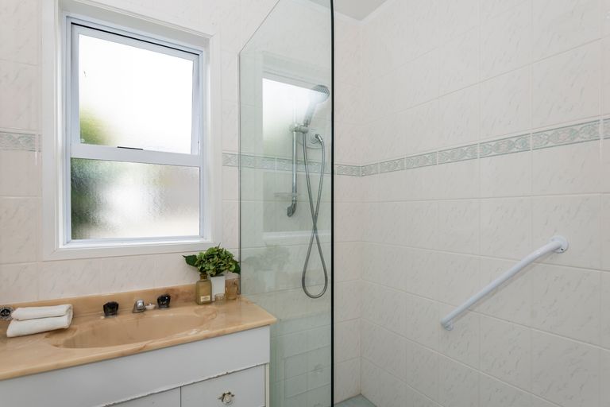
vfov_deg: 67.4
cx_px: 305
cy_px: 204
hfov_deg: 90.0
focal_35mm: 18
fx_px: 305
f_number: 5.6
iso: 100
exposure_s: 1/60
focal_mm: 18
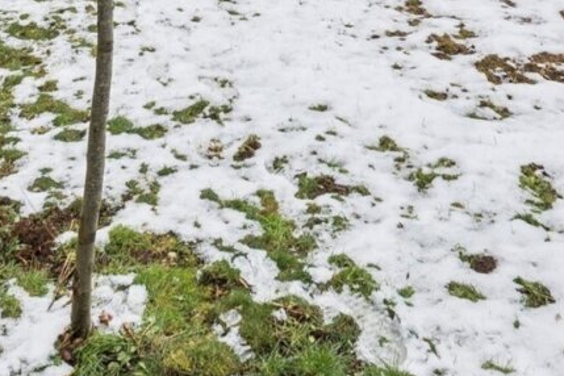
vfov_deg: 21.7
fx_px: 768
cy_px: -228
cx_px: 255
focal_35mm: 49
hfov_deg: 40.3
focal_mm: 10
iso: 100
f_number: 9
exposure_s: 1/40
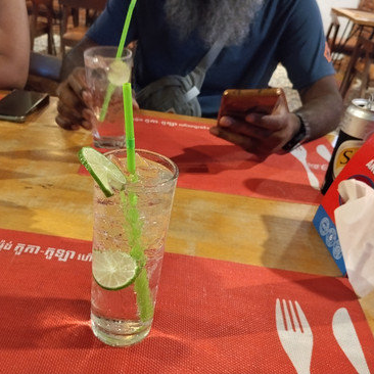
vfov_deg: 47.2
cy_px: 183
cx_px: 148
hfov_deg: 46.9
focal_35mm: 35
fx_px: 428
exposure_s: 1/20
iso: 1000
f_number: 1.8
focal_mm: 4.22
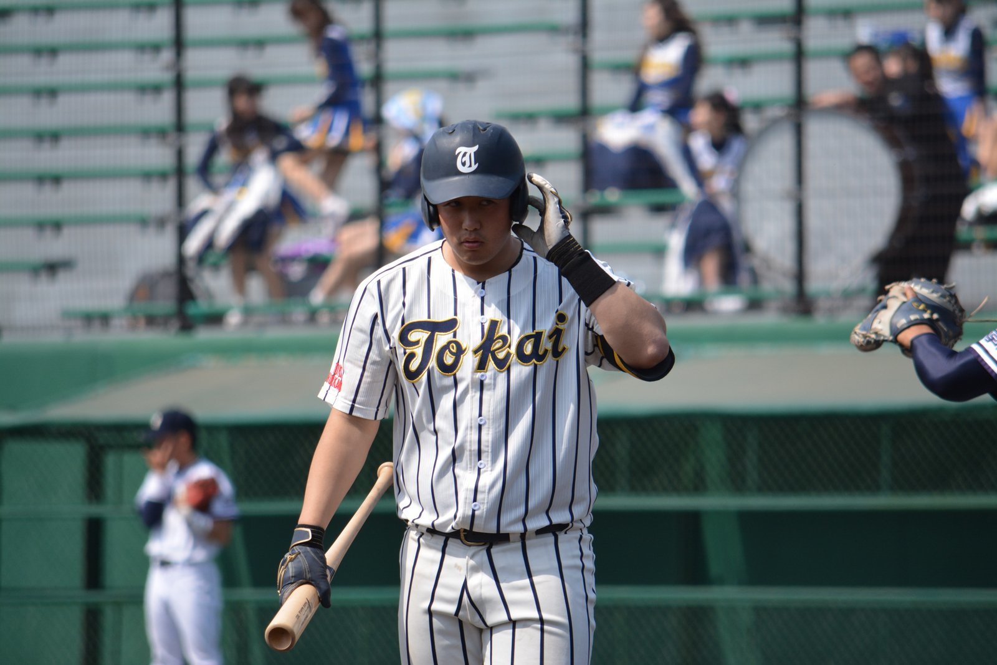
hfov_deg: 4.6
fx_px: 12463
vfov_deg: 3.1
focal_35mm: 450
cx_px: 498
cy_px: 332
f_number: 5.6
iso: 400
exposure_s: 1/1600
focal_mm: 300
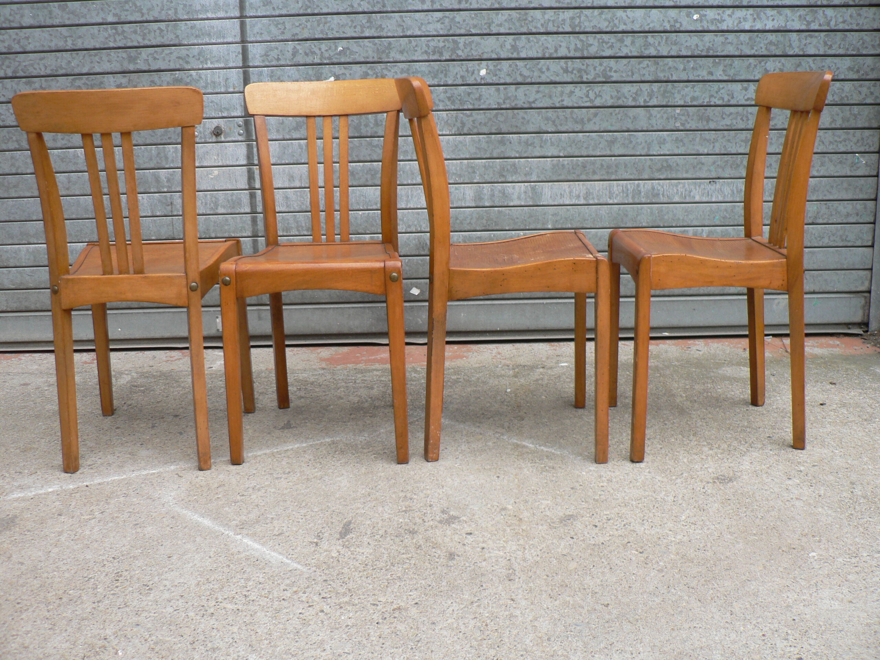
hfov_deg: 51.4
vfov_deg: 39.7
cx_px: 440
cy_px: 330
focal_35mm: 36
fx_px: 915
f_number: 2.8
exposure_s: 1/160
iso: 80
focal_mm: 6
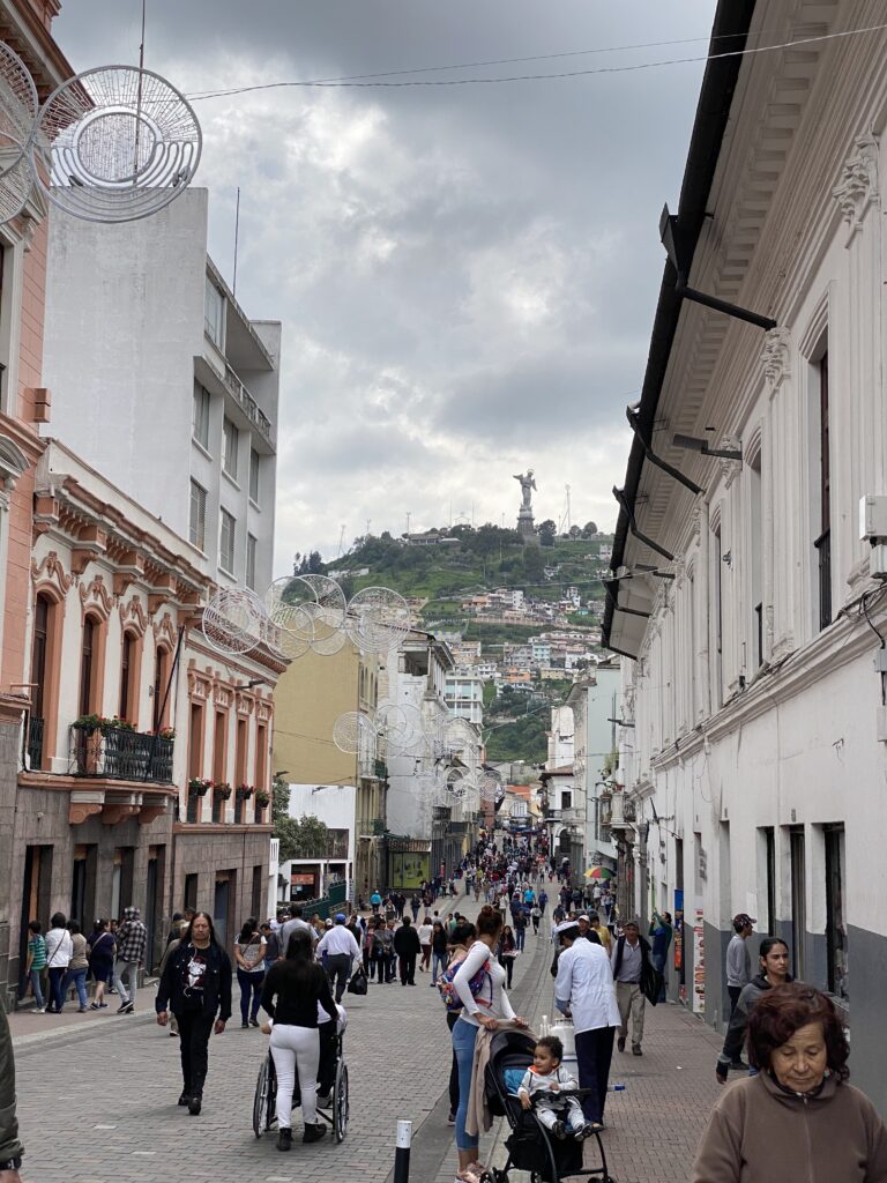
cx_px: 444
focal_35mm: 52
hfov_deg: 28.0
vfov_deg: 36.8
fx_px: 1777
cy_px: 592
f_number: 2
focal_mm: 6
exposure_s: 1/1410
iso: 20
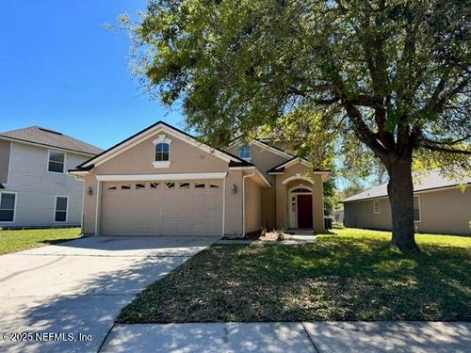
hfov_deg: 71.6
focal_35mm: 24
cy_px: 176
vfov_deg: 56.8
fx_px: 327
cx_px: 236
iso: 80
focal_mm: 6.86
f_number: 1.78
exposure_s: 1/2070
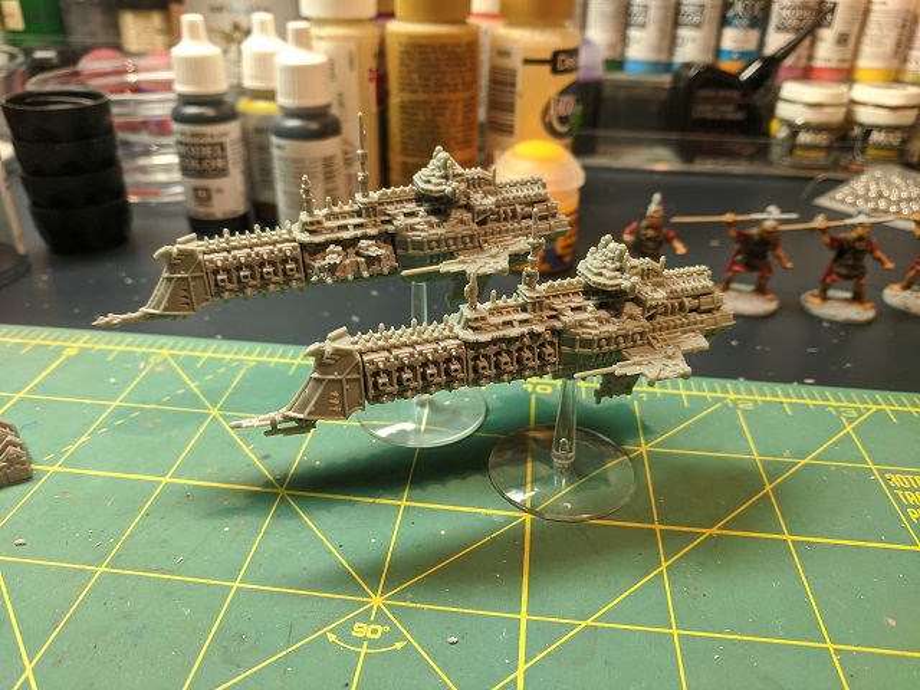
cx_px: 460
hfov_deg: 67.3
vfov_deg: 53.1
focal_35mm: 26
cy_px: 345
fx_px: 691
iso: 189
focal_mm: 4.67
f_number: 2
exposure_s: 1/120
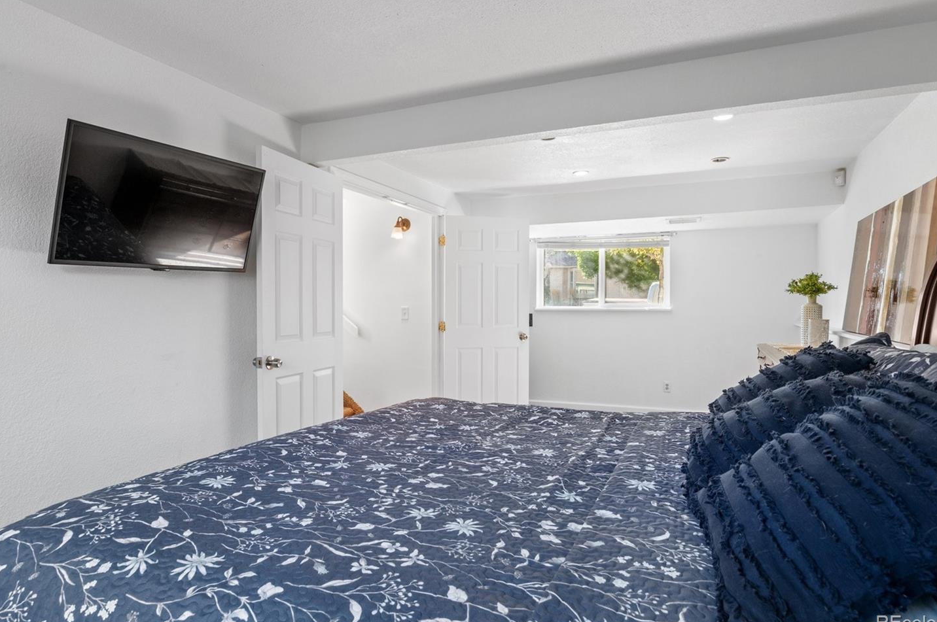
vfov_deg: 64.3
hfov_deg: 87.0
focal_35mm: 19
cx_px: 459
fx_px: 494
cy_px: 289
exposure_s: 1/6
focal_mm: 17
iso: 400
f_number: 8
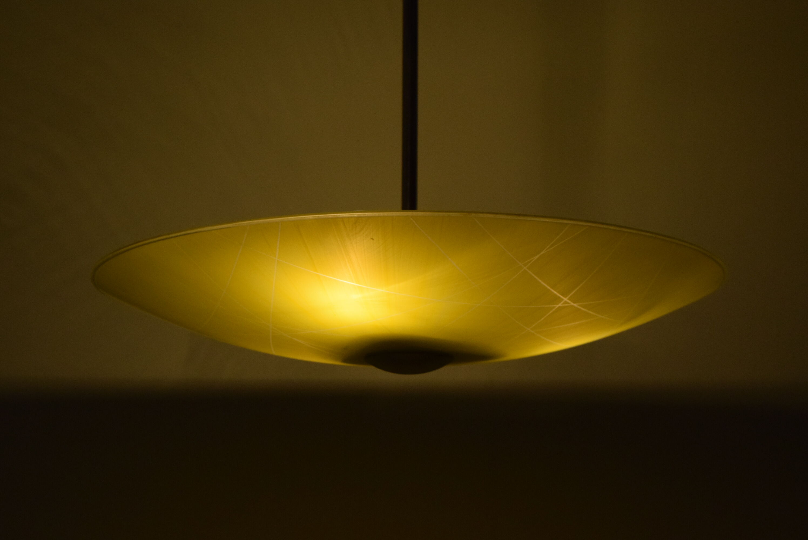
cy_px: 270
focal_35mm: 60
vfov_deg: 22.7
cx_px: 404
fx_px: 1348
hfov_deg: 33.4
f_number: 10
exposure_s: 1/400
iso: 1600
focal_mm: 40
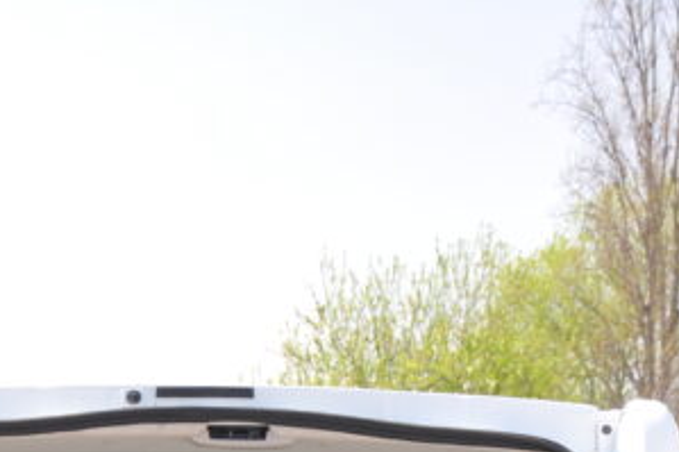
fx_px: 2903
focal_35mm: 154
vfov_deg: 8.6
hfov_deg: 13.3
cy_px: 768
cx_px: 175
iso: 400
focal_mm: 30
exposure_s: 1/200
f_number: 7.1
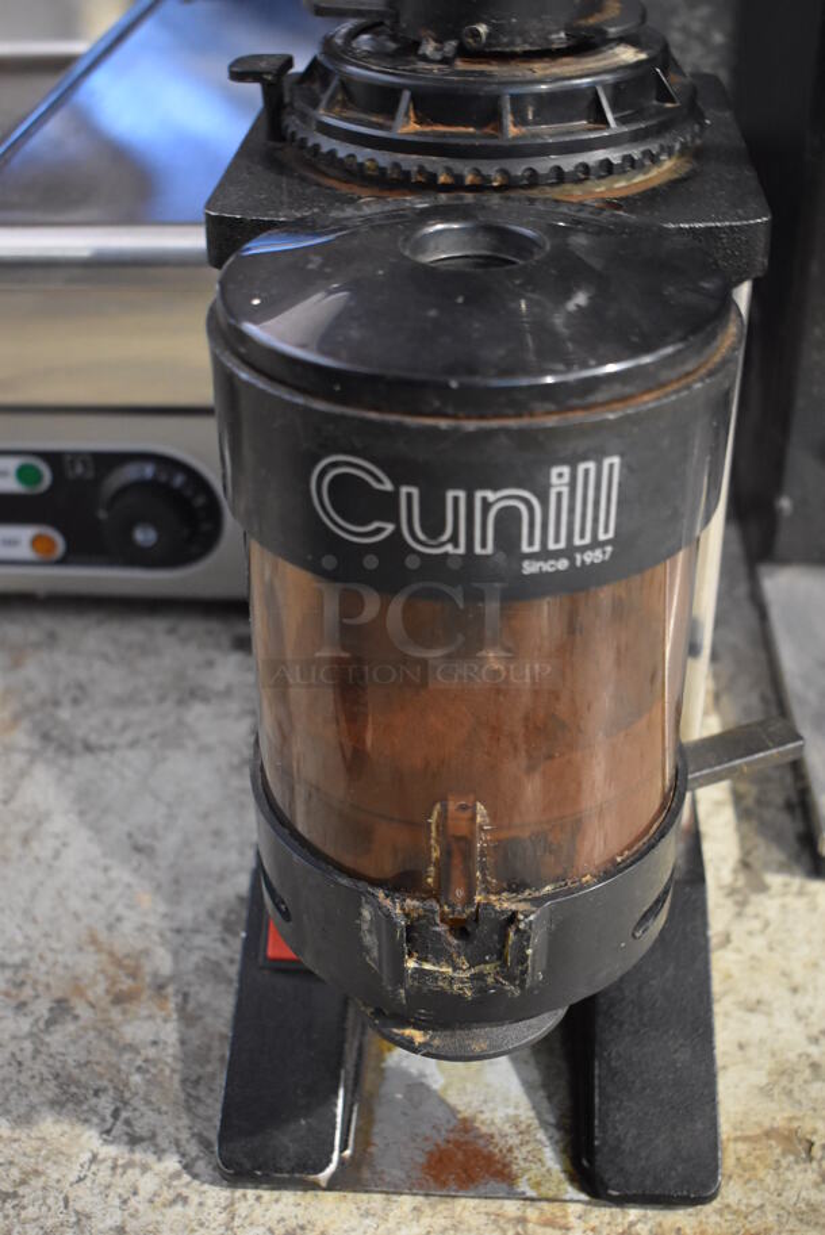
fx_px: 1441
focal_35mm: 42
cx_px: 412
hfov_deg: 31.9
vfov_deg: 46.4
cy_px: 618
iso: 3200
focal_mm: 28
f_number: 4.2
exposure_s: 1/20
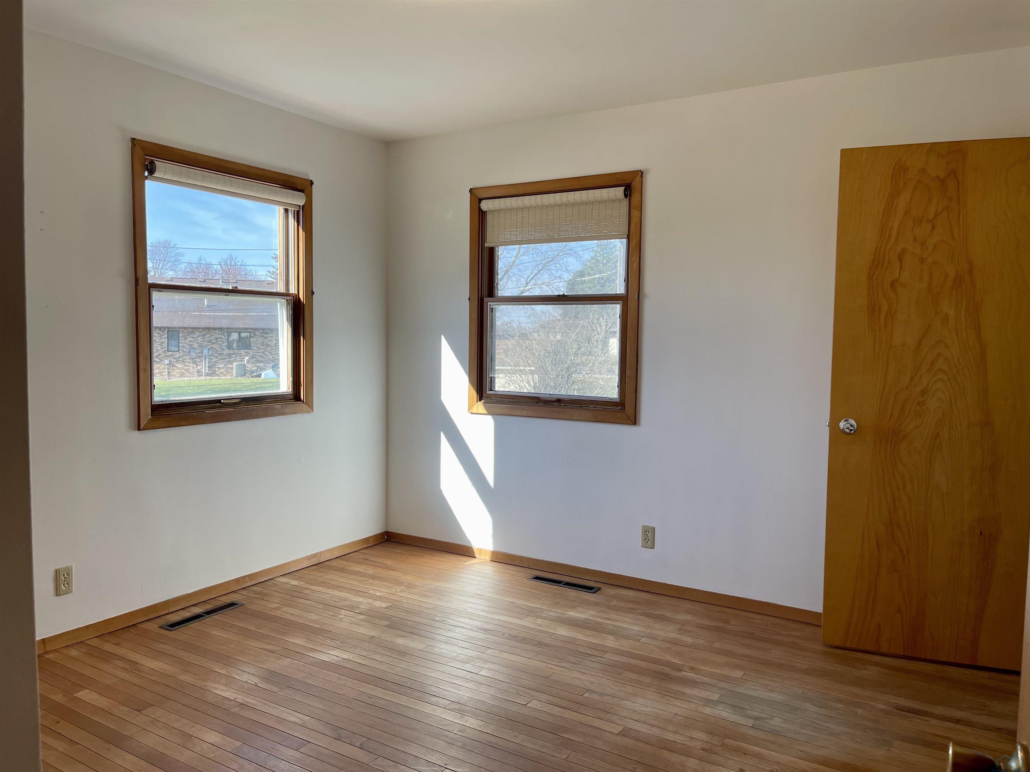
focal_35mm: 25
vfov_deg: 54.9
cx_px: 515
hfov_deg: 69.4
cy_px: 386
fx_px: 744
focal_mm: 5.1
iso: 32
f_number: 1.6
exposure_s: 1/353
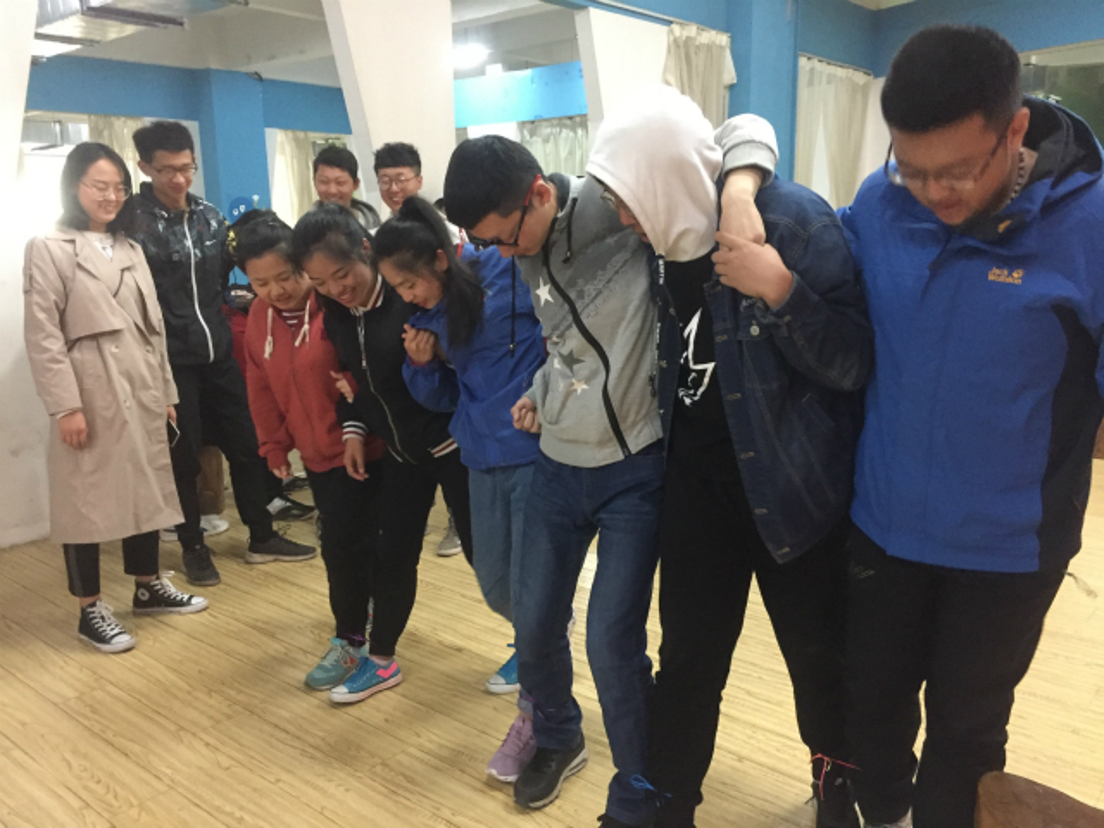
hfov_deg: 61.7
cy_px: 414
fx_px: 925
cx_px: 552
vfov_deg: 48.2
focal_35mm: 29
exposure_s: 1/17
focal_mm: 4.15
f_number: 2.2
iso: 400
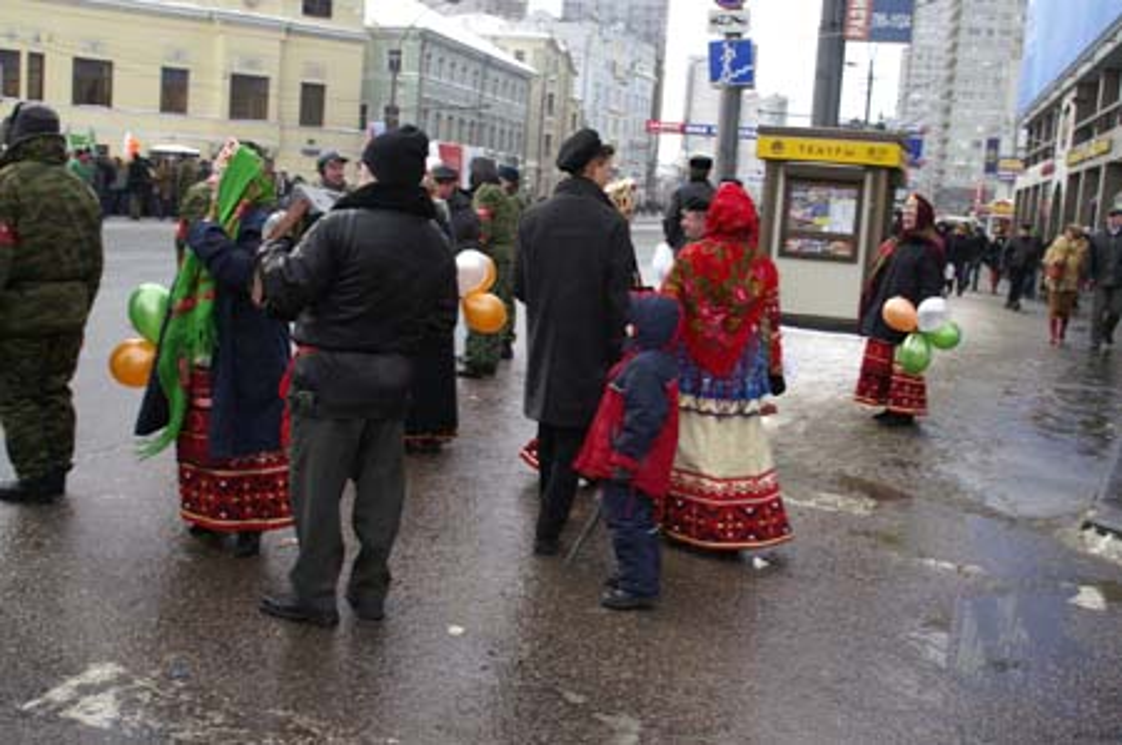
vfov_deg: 36.8
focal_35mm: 36
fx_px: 1121
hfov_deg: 53.2
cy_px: 372
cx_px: 561
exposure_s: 1/160
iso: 100
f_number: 8
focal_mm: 24
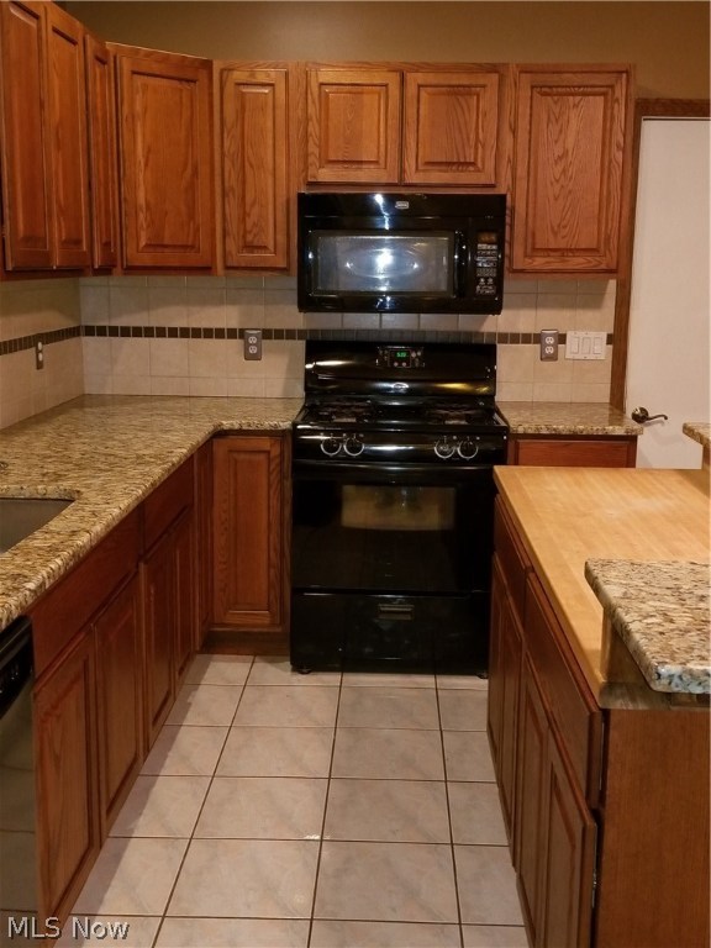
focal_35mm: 26
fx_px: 712
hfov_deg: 53.1
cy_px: 474
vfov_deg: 67.3
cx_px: 356
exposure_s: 1/17
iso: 125
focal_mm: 4.25
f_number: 1.7
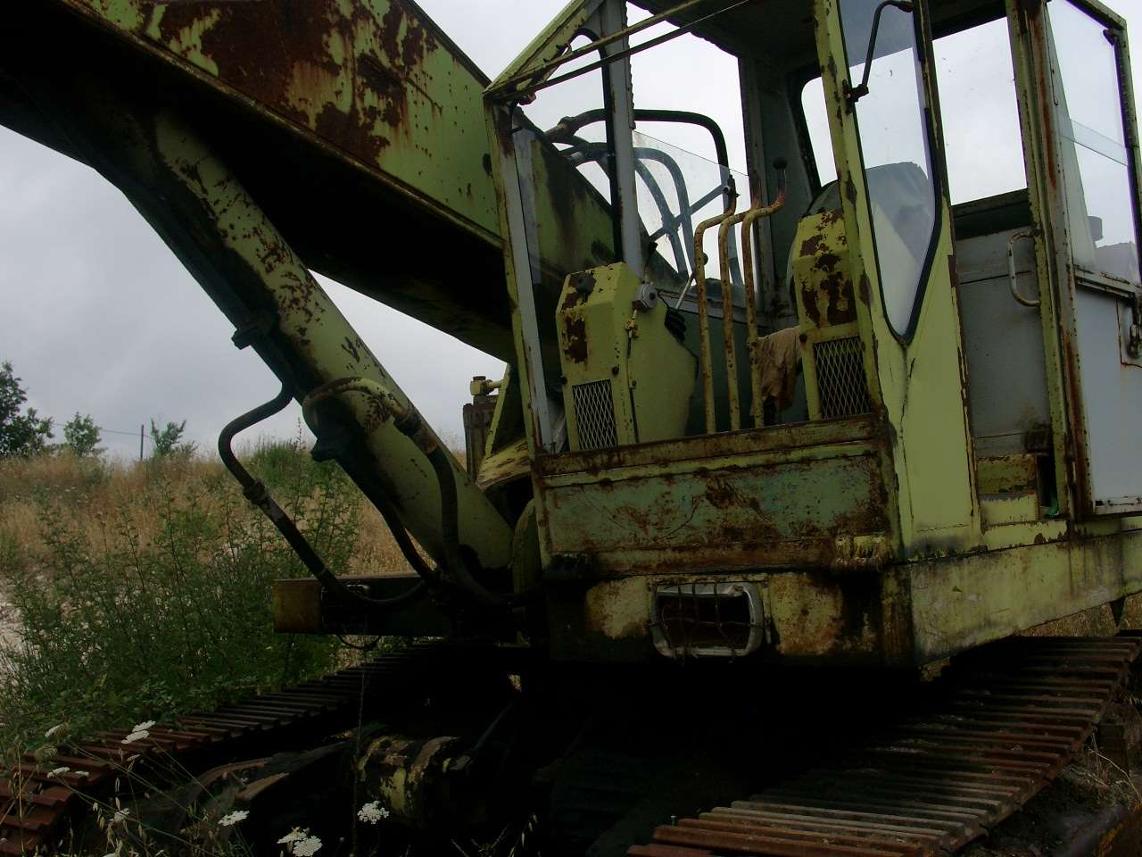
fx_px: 1122
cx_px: 571
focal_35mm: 34
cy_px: 428
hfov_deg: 54.0
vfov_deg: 41.8
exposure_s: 1/969
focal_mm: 7.13
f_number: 4
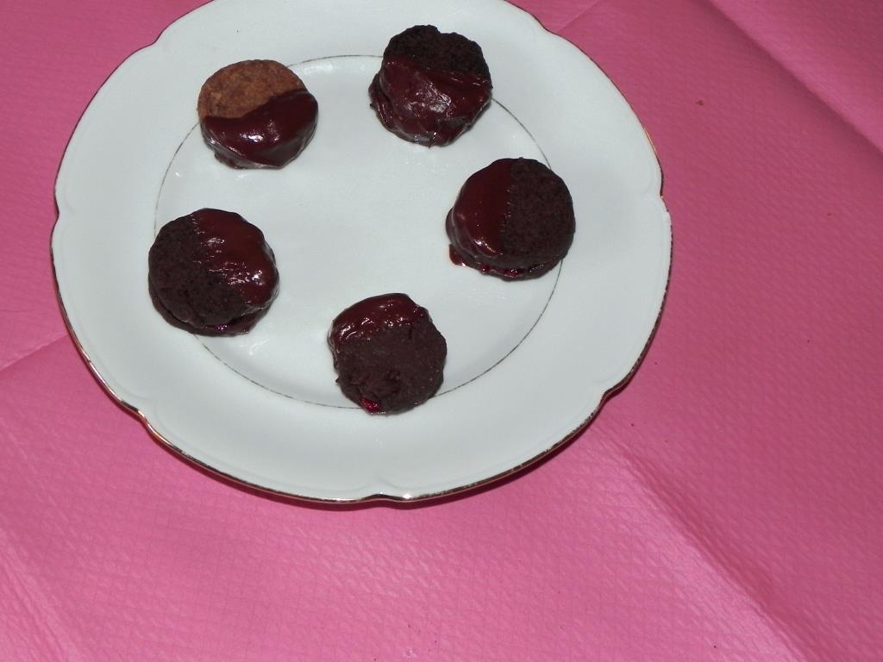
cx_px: 442
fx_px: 1046
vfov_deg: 35.1
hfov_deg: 45.8
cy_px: 331
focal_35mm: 41
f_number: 3.2
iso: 200
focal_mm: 7.3
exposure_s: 1/30
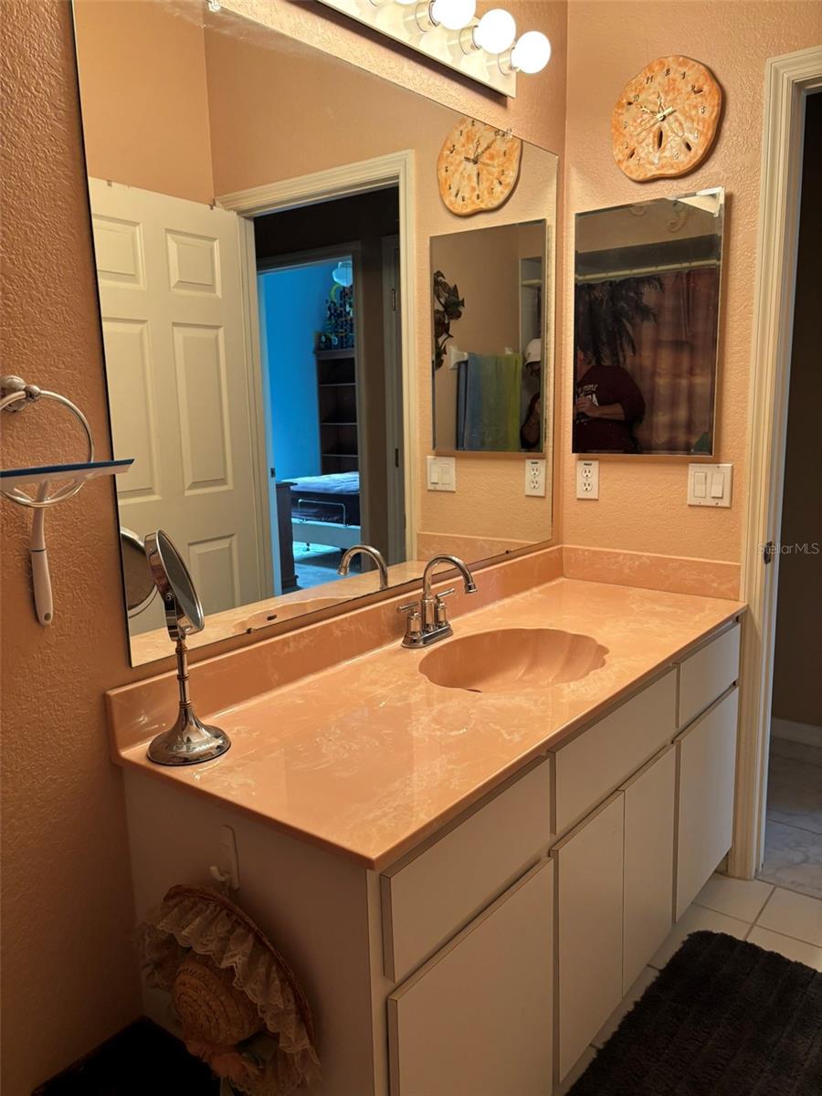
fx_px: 823
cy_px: 548
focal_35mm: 26
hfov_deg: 53.1
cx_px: 411
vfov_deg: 67.3
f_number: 1.6
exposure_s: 1/60
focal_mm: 5.96
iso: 160
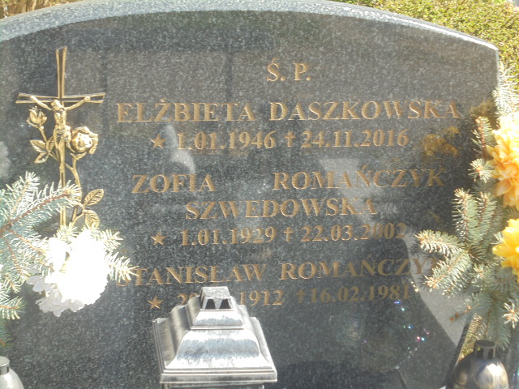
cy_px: 194
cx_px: 260
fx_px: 1094
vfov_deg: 20.2
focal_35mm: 73
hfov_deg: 26.7
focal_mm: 13.1
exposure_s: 1/60
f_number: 6.1
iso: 100
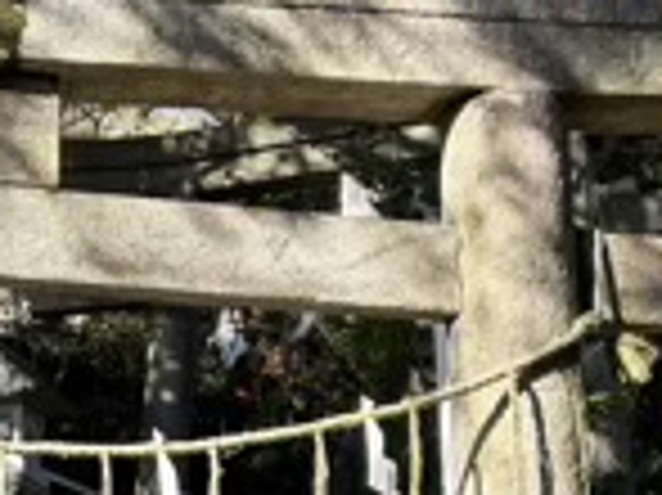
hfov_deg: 15.5
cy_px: 695
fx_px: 2369
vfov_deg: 11.5
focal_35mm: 124
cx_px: -72
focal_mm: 5.96
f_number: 1.6
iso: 50
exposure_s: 1/781
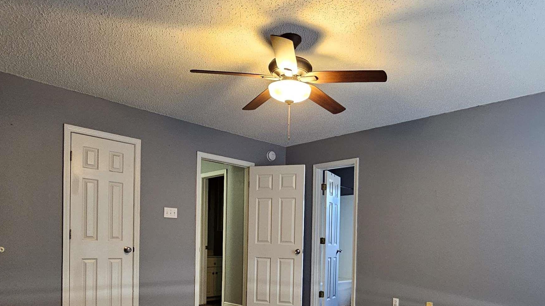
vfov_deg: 43.5
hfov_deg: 73.9
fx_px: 361
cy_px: 250
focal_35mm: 25
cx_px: 294
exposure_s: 1/30
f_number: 2.2
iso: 400
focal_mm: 2.2
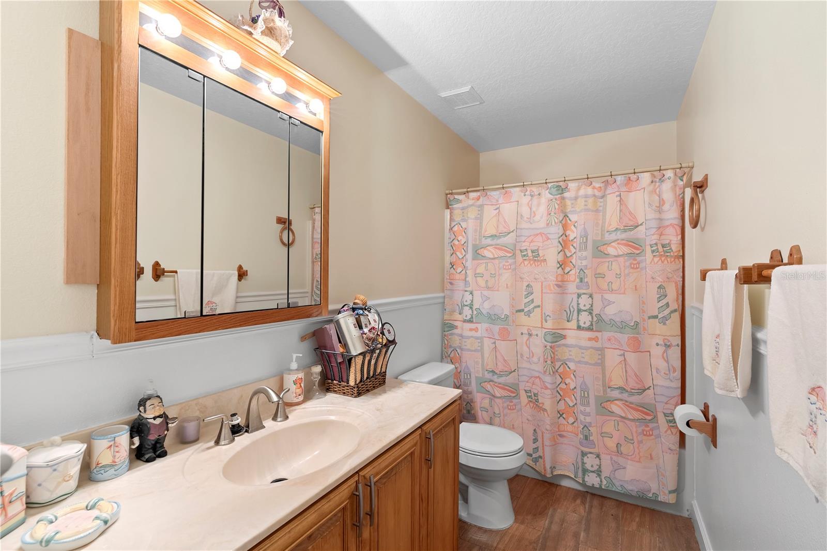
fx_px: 367
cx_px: 414
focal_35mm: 16
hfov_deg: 96.7
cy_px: 276
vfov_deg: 73.7
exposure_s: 1/4
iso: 800
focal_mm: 16
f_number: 8
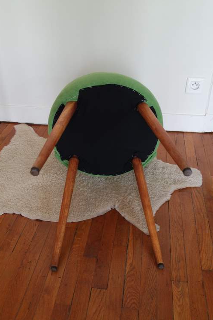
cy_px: 164
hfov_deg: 38.9
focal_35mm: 34
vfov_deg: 55.8
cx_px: 107
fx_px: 302
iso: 800
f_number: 3.5
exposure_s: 1/40
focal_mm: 22
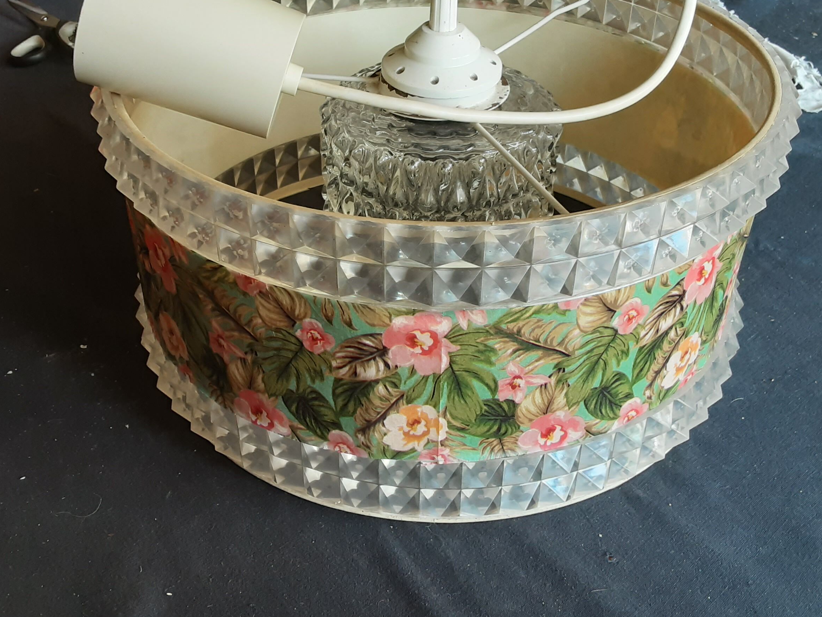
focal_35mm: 39
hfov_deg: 47.8
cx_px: 386
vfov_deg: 36.8
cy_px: 281
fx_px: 926
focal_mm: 2.9
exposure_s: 1/50
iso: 100
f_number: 1.9
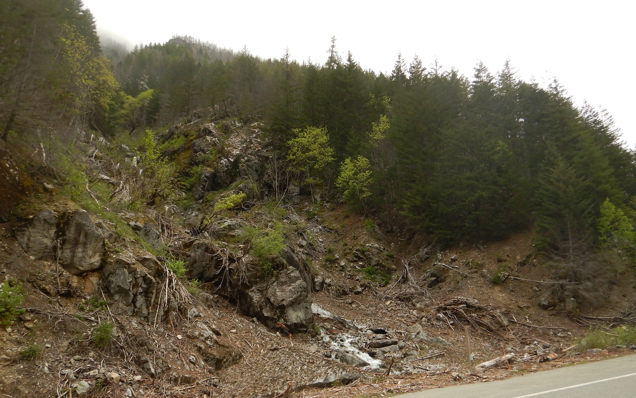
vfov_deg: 47.3
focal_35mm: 26
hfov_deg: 70.4
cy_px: 239
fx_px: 451
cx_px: 313
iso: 125
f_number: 2.8
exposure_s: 1/125
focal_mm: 4.3
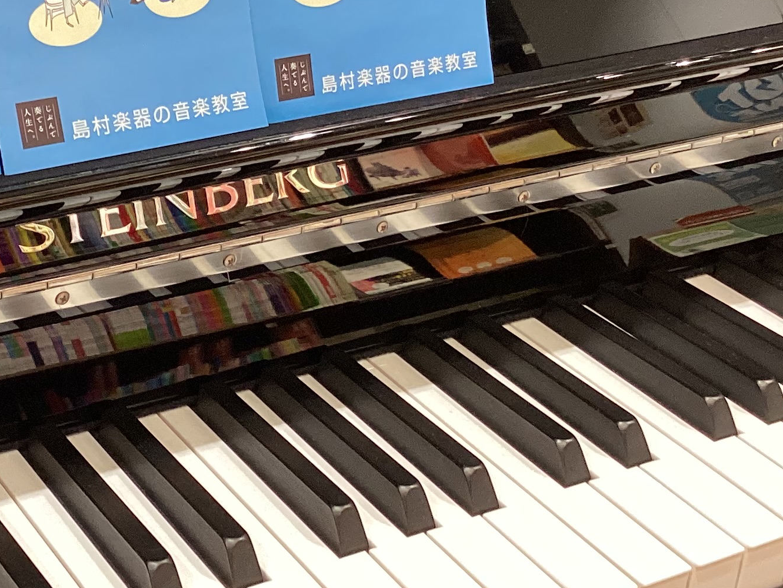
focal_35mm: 76
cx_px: 91
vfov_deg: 19.2
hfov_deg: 25.0
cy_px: 133
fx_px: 1720
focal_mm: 3.3
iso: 125
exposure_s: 1/60
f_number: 2.4
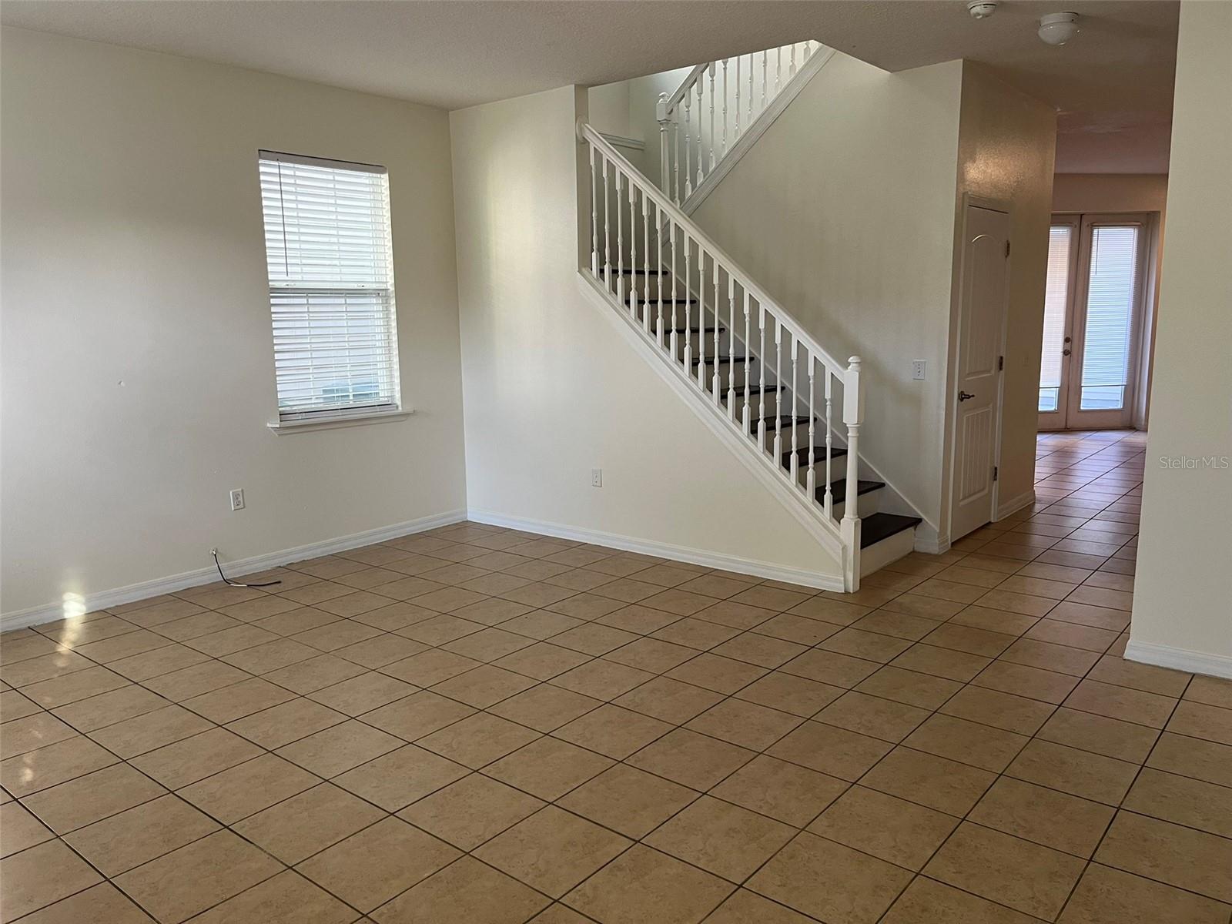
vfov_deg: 53.1
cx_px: 616
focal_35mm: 26
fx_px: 925
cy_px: 462
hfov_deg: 67.3
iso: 100
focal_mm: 5.1
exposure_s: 1/60
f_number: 1.6
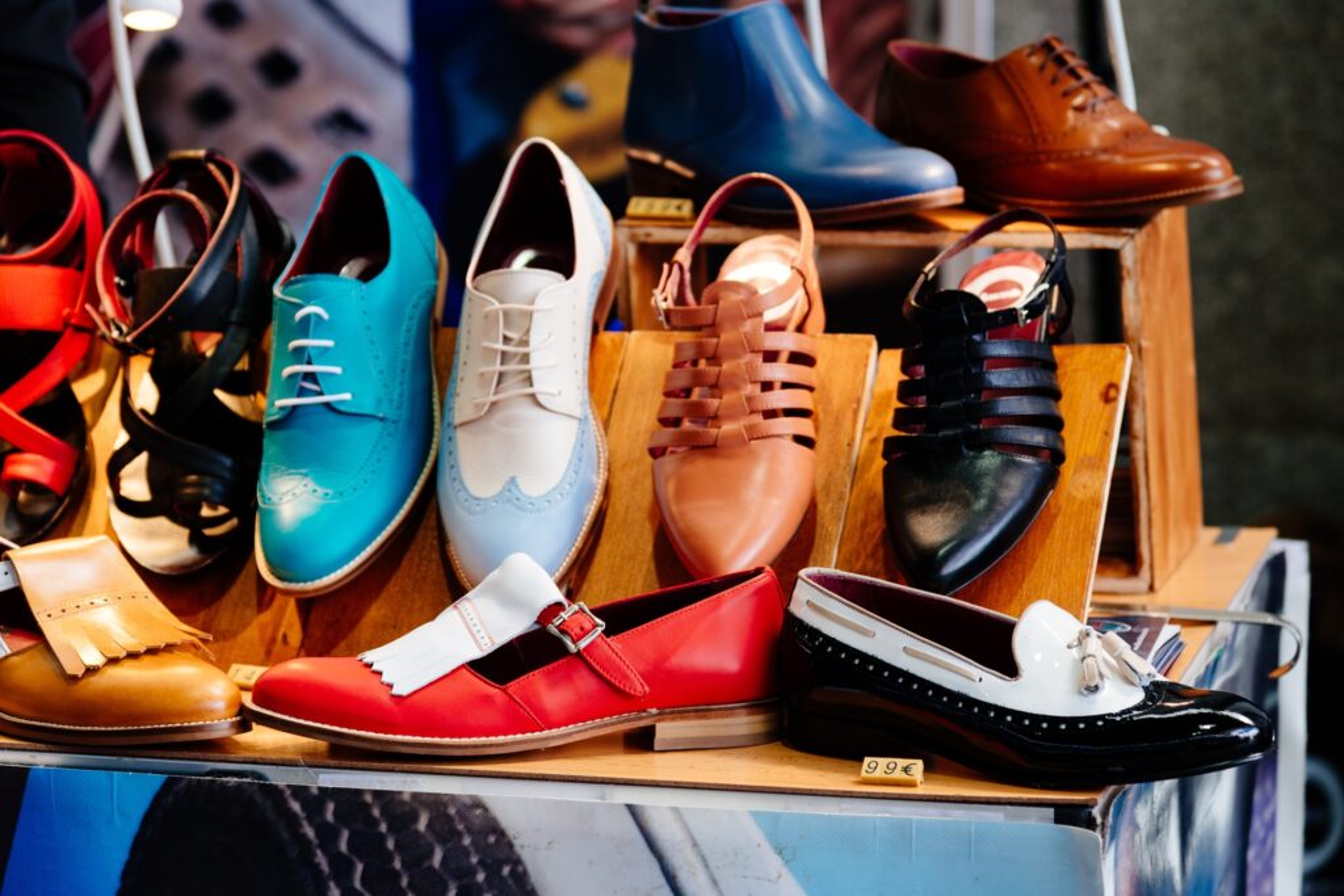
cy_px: 448
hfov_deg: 17.1
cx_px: 672
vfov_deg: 11.4
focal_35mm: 120
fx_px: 4480
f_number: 5
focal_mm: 120
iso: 400
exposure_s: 1/100
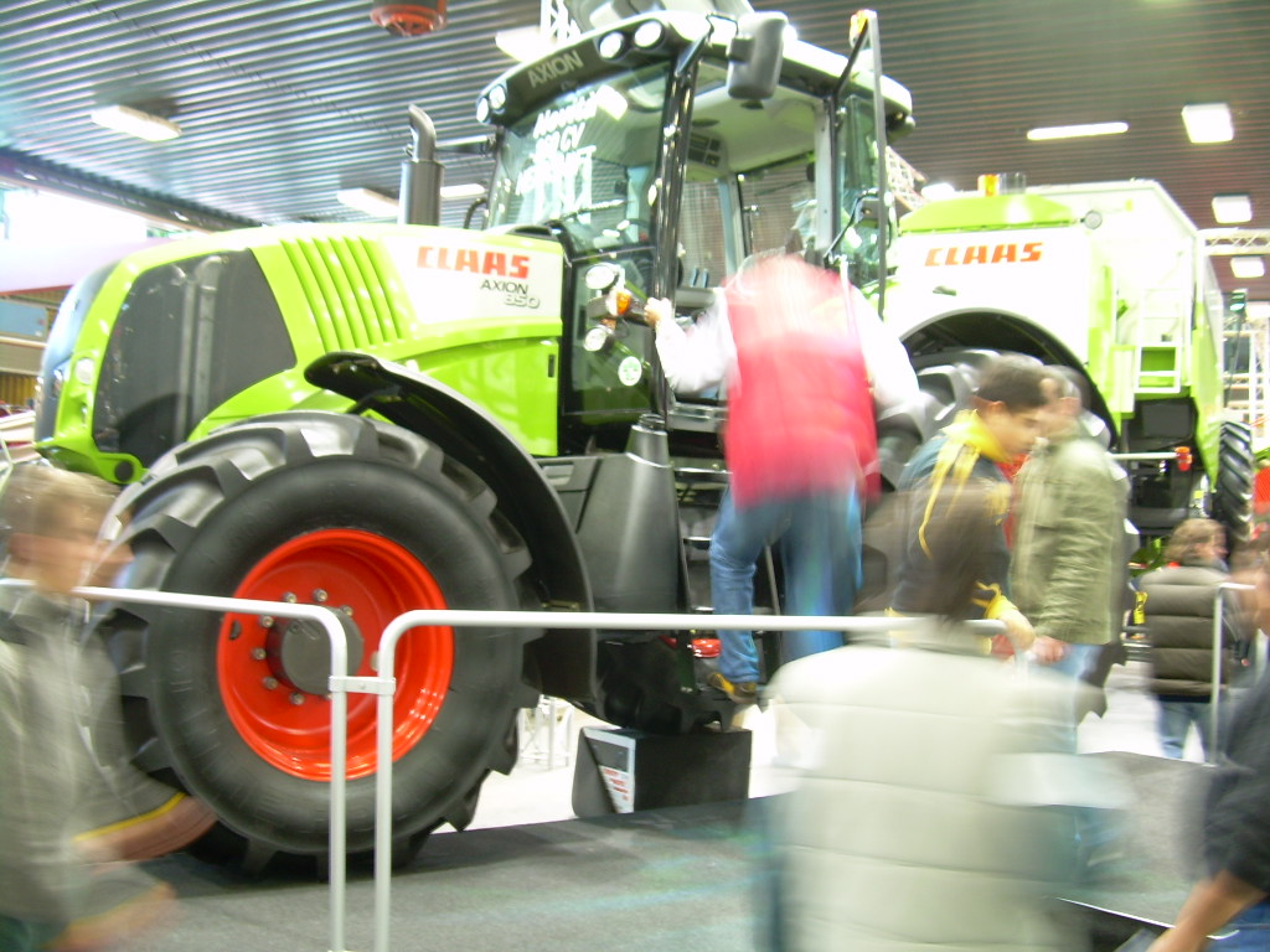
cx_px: 635
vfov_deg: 37.7
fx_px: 1394
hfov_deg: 49.0
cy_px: 476
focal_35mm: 38
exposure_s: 1/3.4
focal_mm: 6.3
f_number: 2.8
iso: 50
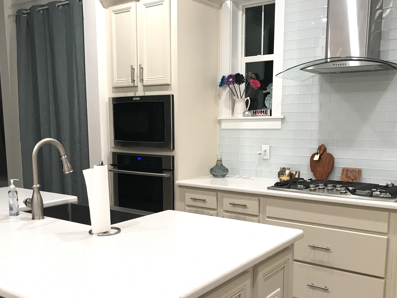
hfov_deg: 50.1
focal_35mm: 37
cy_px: 188
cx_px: 208
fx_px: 424
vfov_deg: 38.4
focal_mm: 3.99
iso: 40
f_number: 1.8
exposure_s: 1/30
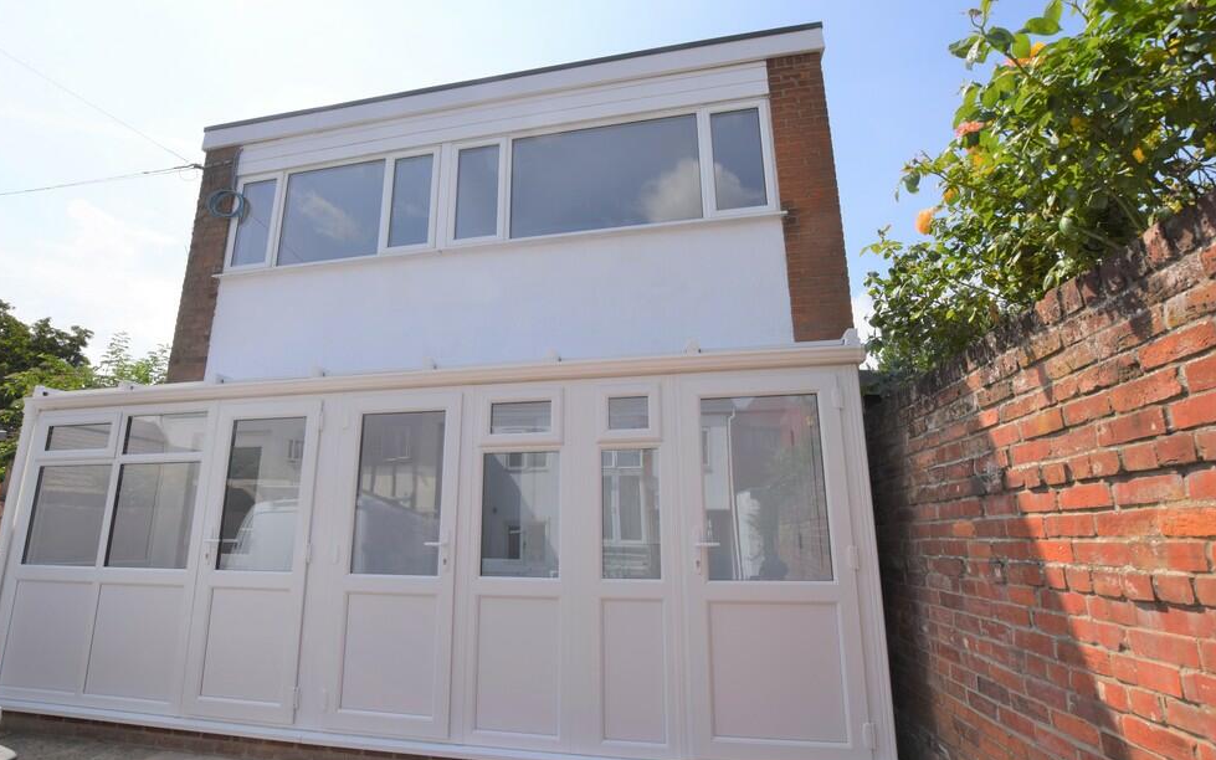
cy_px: 403
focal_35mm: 16
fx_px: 530
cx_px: 581
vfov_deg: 71.2
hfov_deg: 97.8
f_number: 11
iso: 200
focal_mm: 10
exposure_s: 1/500
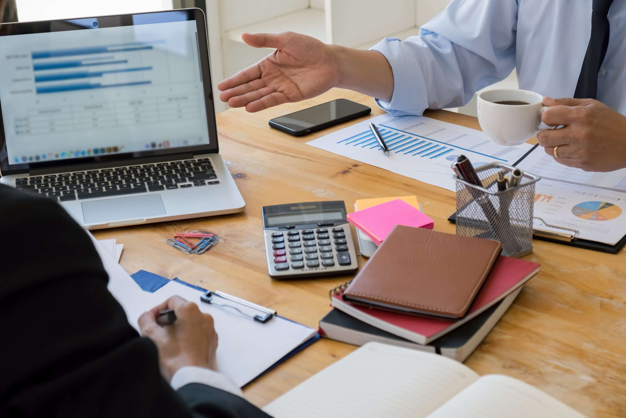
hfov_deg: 29.2
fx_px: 1200
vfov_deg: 19.7
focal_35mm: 69
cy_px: 209
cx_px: 313
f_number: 5.6
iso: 320
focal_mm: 46.3
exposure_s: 1/250
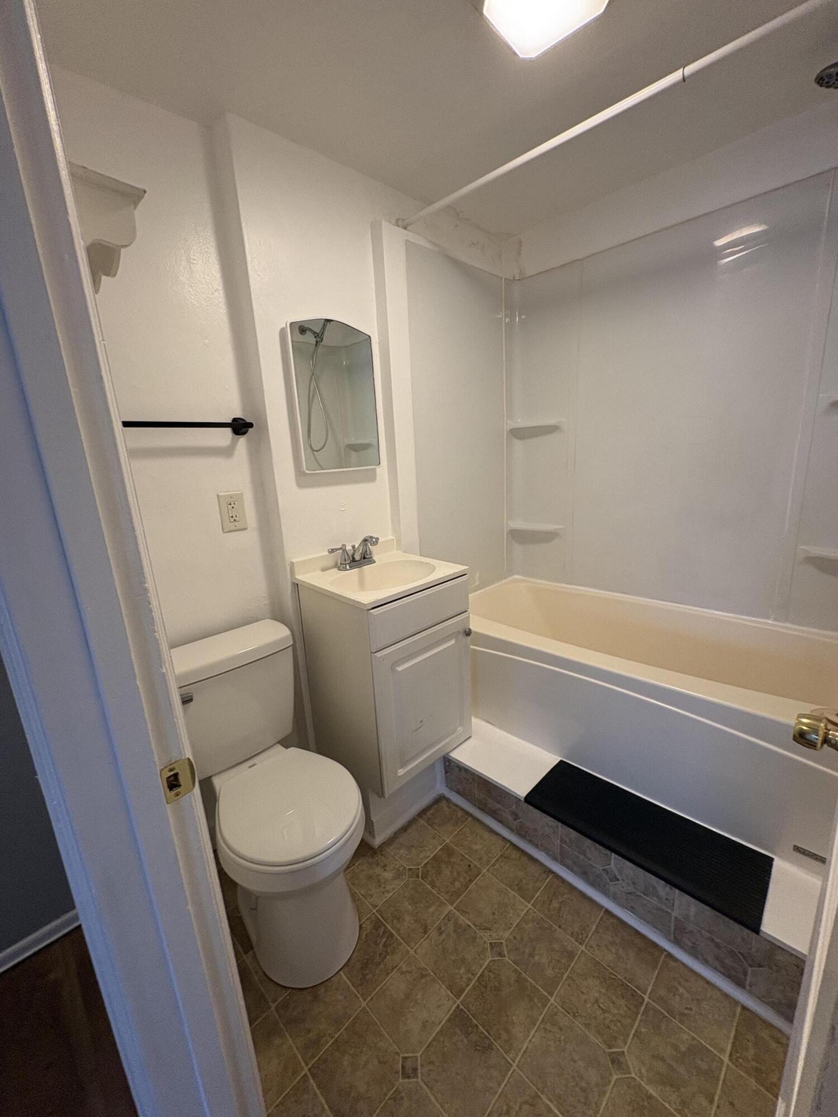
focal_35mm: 14
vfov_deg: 102.1
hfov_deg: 85.7
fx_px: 452
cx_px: 419
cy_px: 558
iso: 200
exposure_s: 1/60
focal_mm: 2.22
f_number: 2.2
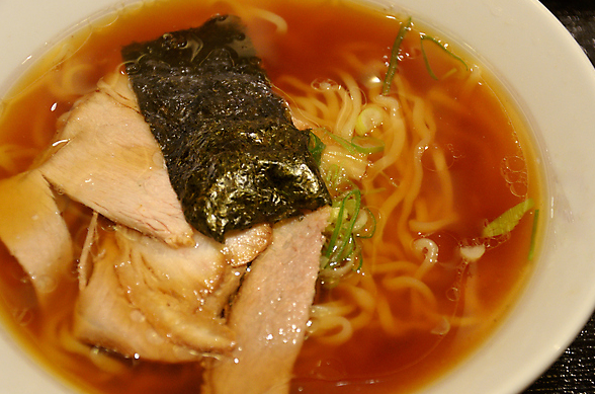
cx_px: 305
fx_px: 1220
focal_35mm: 74
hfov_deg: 27.4
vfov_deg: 18.3
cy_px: 192
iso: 800
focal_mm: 48
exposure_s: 1/180
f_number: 4.8
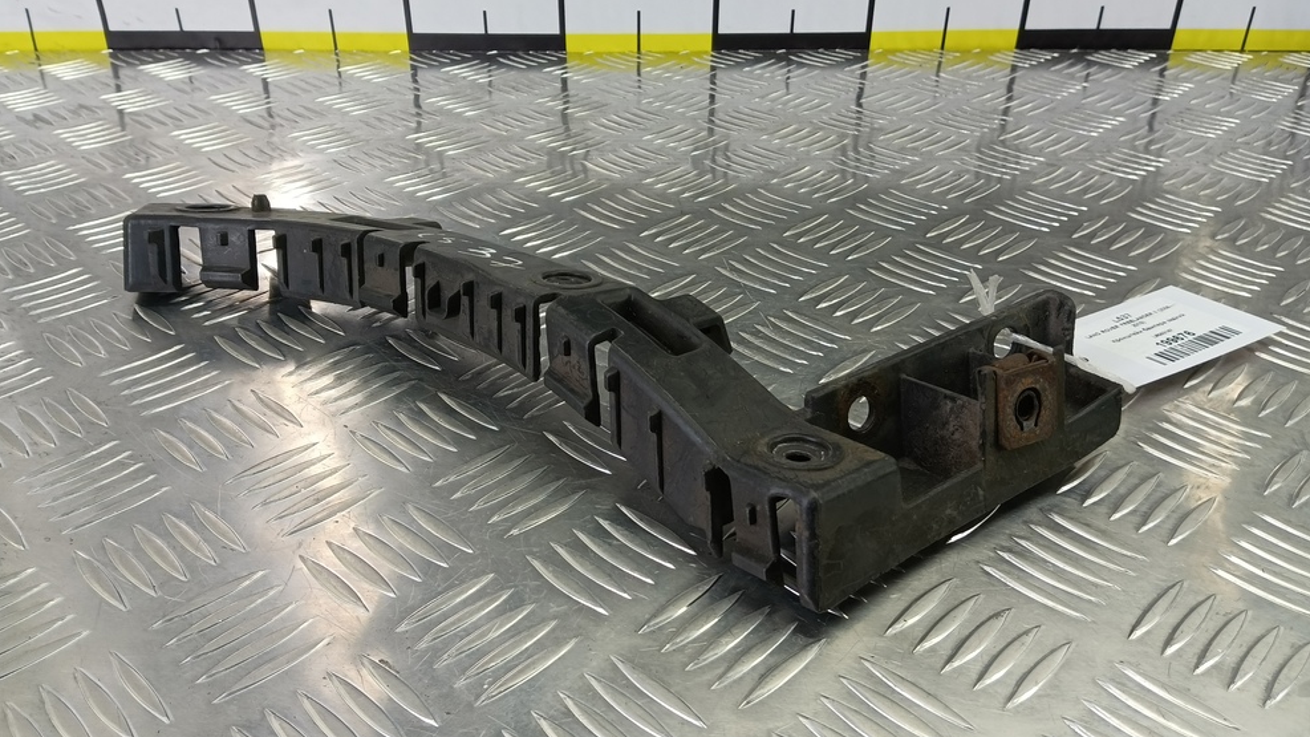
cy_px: 332
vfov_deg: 44.3
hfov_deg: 71.9
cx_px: 632
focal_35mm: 26
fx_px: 903
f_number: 1.6
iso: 111
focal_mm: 4.11
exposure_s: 1/50
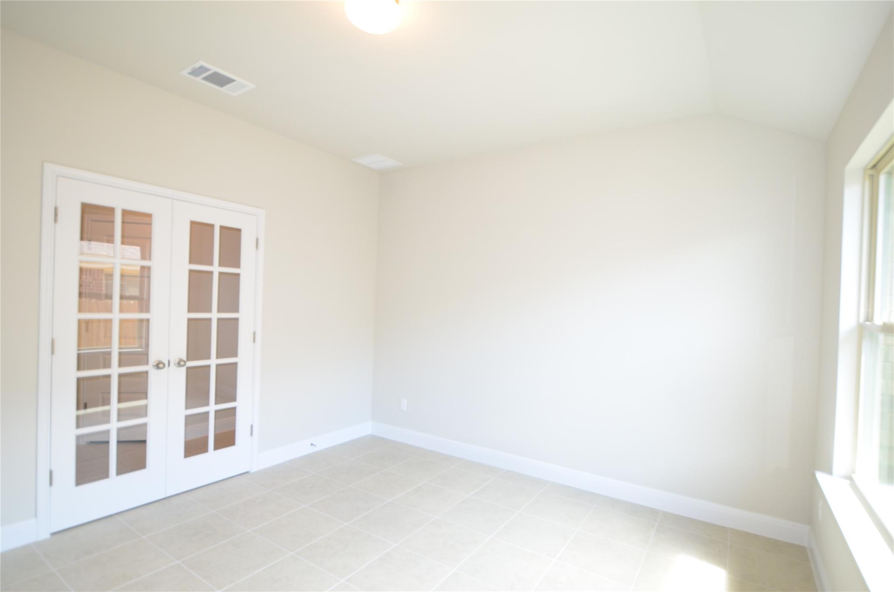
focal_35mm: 16
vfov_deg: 71.8
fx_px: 409
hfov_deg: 95.1
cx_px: 447
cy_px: 296
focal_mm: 11
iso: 450
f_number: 4
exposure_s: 1/60
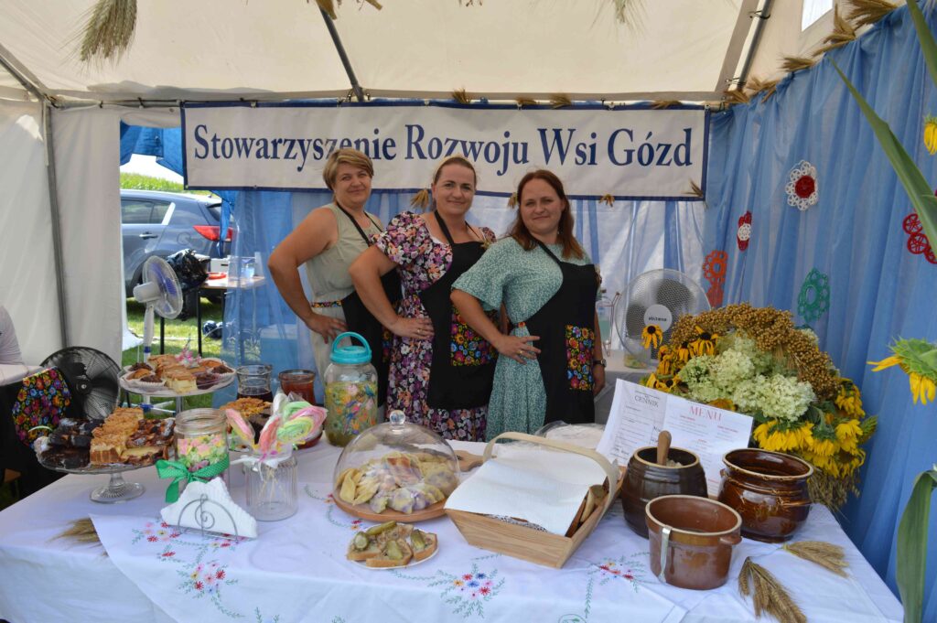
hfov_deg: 67.4
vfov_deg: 47.9
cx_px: 468
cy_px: 312
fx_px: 702
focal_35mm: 27
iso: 100
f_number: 6.3
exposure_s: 1/160
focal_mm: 18
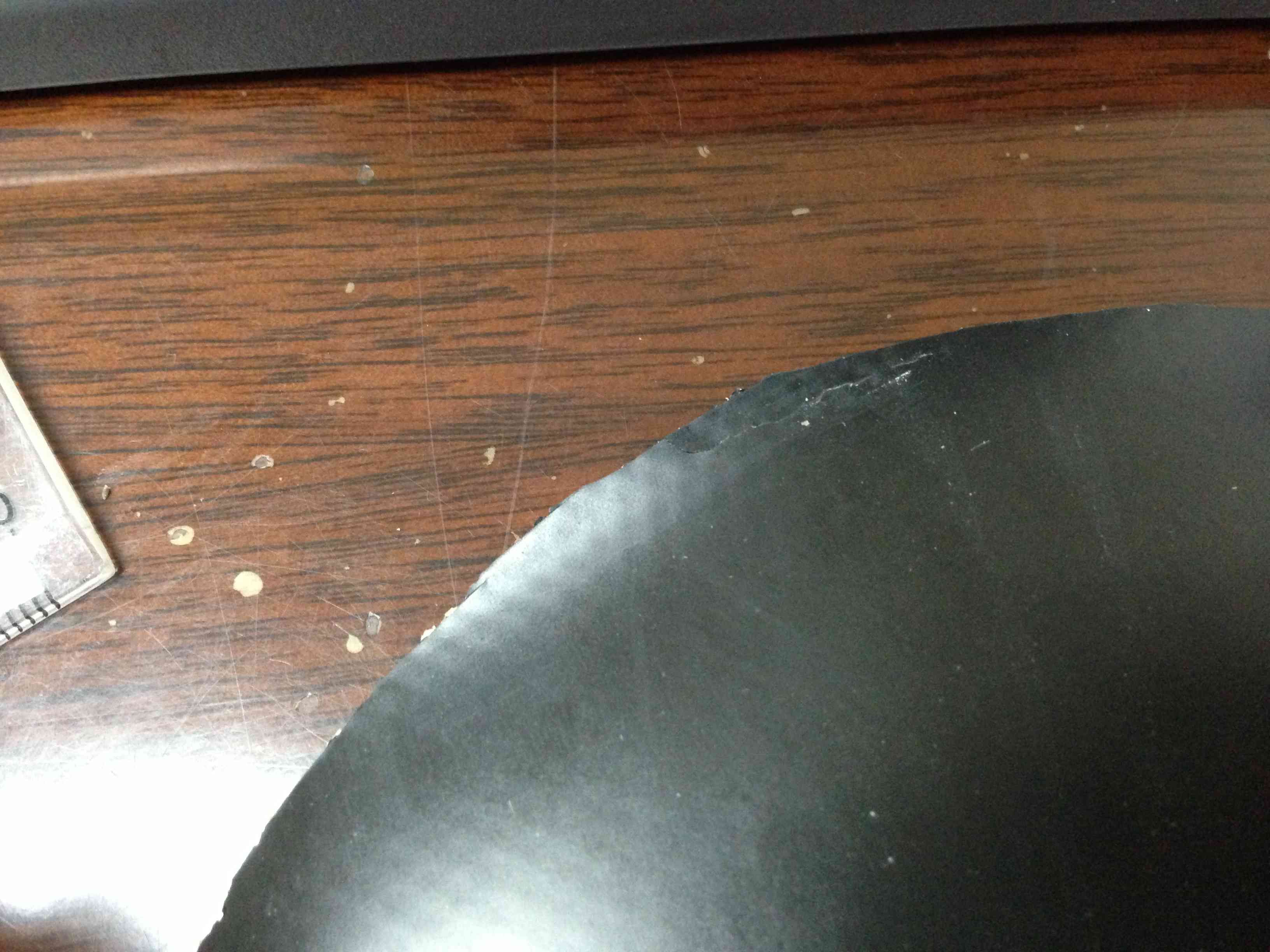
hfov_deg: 55.4
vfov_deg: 42.9
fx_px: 1211
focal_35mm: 33
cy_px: 476
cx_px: 635
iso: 640
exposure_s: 1/17
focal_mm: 4.13
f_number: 2.4
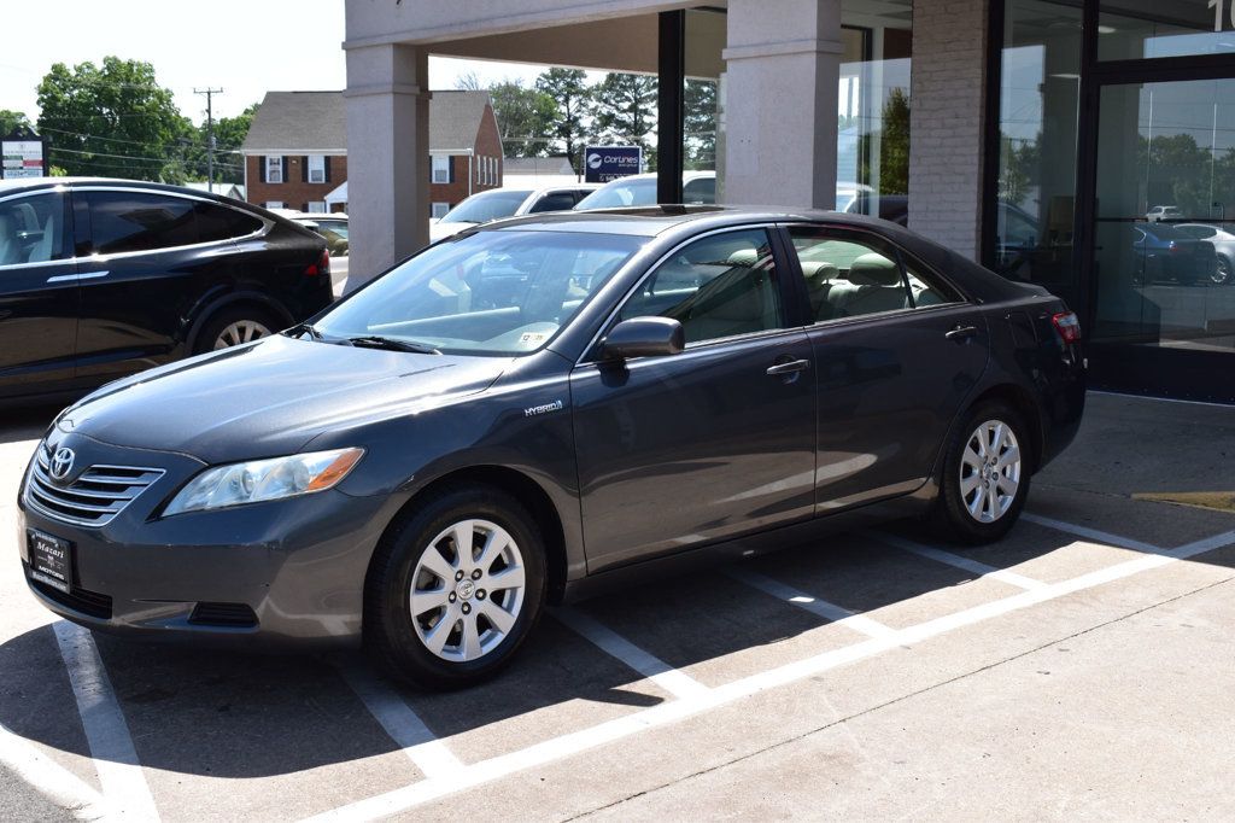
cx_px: 618
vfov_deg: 29.8
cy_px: 412
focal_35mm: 45
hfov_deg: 43.6
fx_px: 1543
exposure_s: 1/400
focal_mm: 30
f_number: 11
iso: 400
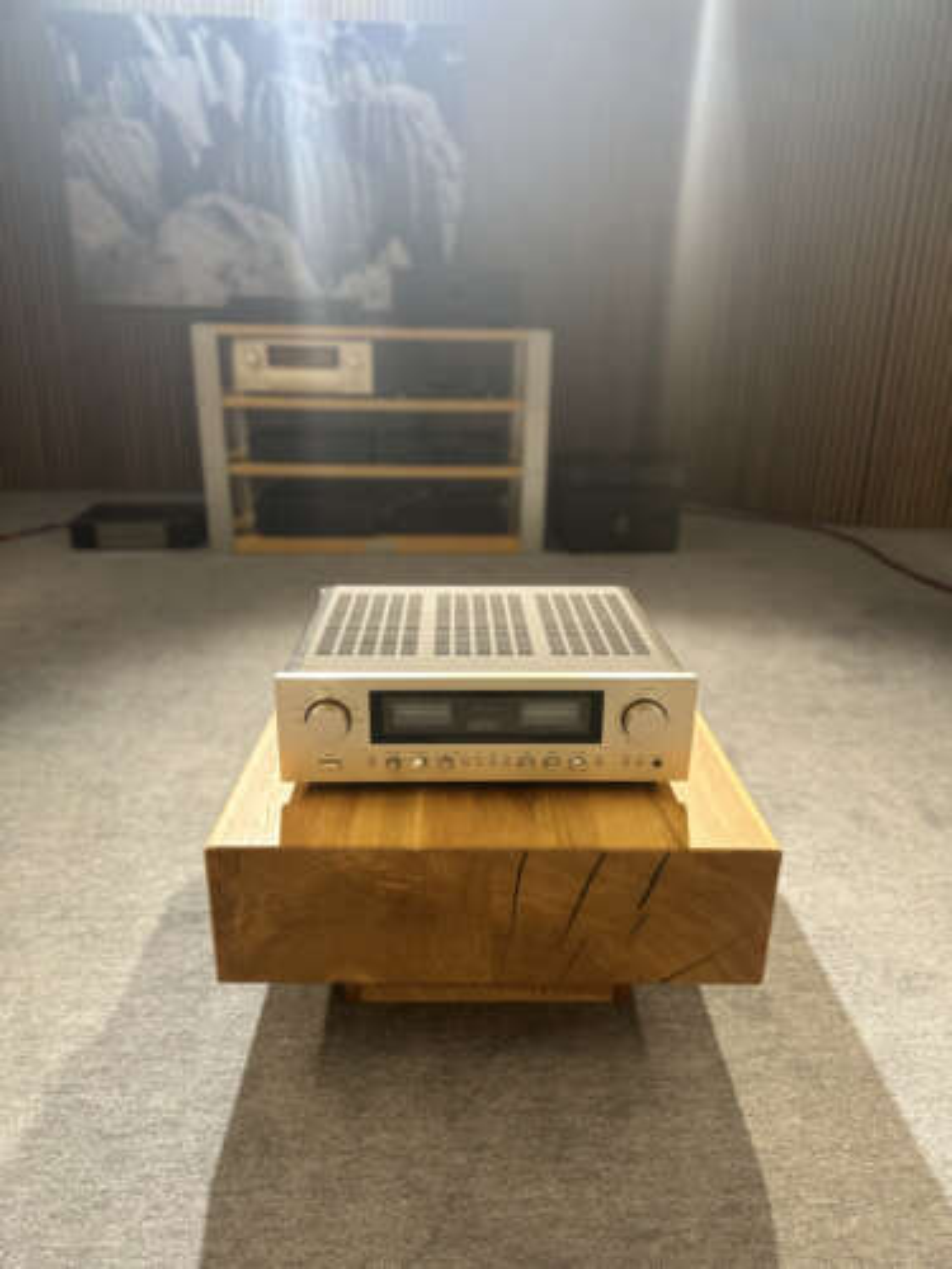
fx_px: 880
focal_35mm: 24
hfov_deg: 56.8
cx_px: 476
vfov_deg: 71.6
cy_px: 634
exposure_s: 1/50
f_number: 1.78
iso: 125
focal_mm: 6.86
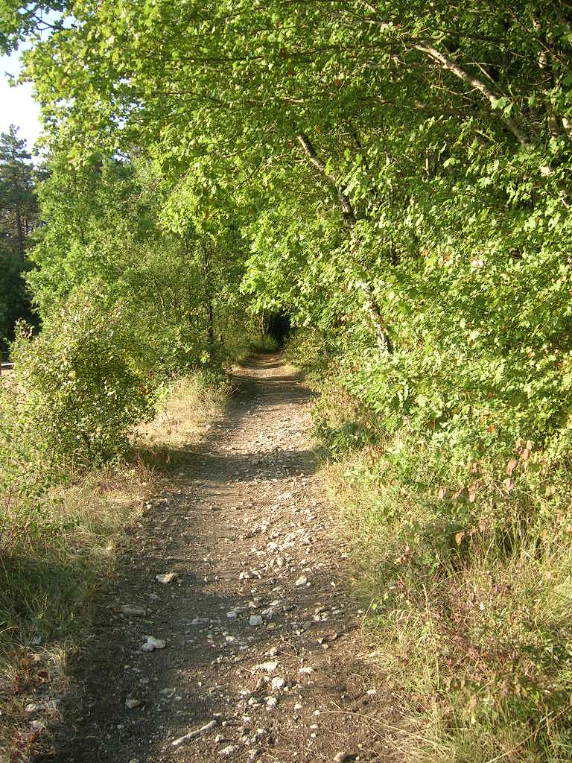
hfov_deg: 40.7
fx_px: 771
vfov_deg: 52.6
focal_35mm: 35
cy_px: 382
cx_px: 286
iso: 50
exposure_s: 1/153
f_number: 2.8
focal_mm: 5.4
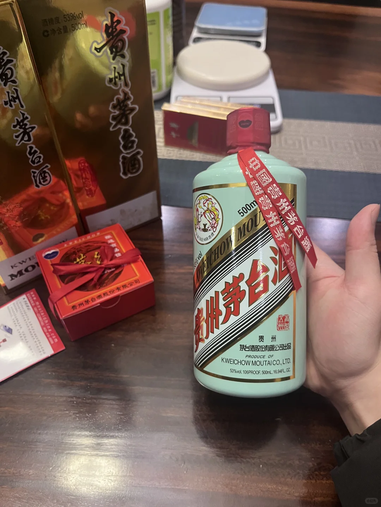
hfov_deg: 53.1
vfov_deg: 67.3
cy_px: 254
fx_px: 382
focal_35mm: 26
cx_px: 190
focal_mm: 5.1
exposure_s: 1/60
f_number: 1.6
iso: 320
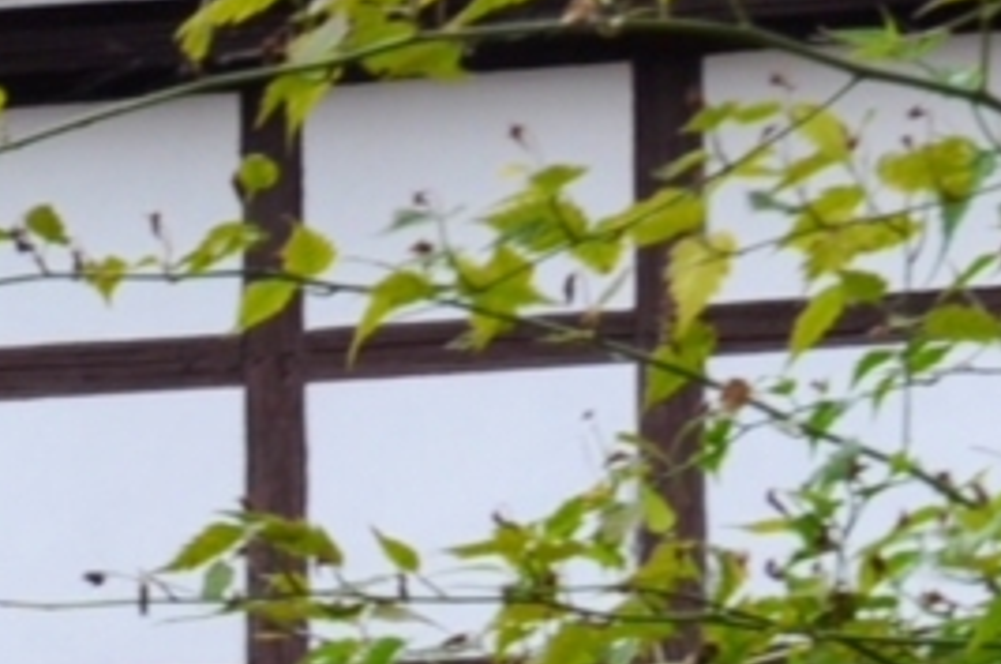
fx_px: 7189
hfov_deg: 7.0
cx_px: -2253
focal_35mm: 259
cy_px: 1722
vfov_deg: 5.1
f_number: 9
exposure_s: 1/80
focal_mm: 24
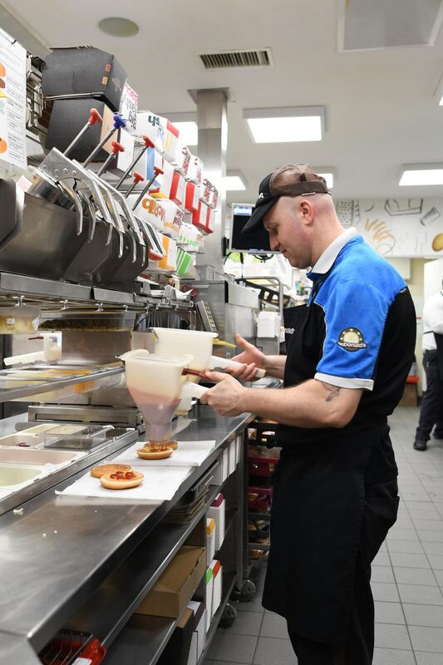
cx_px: 222
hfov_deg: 43.6
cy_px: 332
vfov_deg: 61.9
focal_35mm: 30
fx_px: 554
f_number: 2.8
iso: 400
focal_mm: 20
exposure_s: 1/60
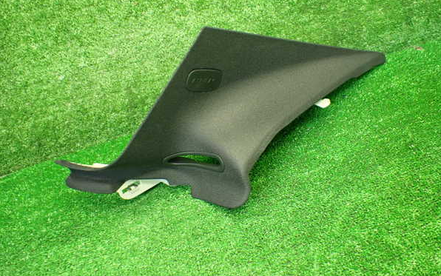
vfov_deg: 39.4
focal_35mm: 32
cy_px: 129
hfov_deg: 59.6
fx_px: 385
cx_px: 221
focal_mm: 5.4
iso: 800
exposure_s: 1/80
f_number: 2.3
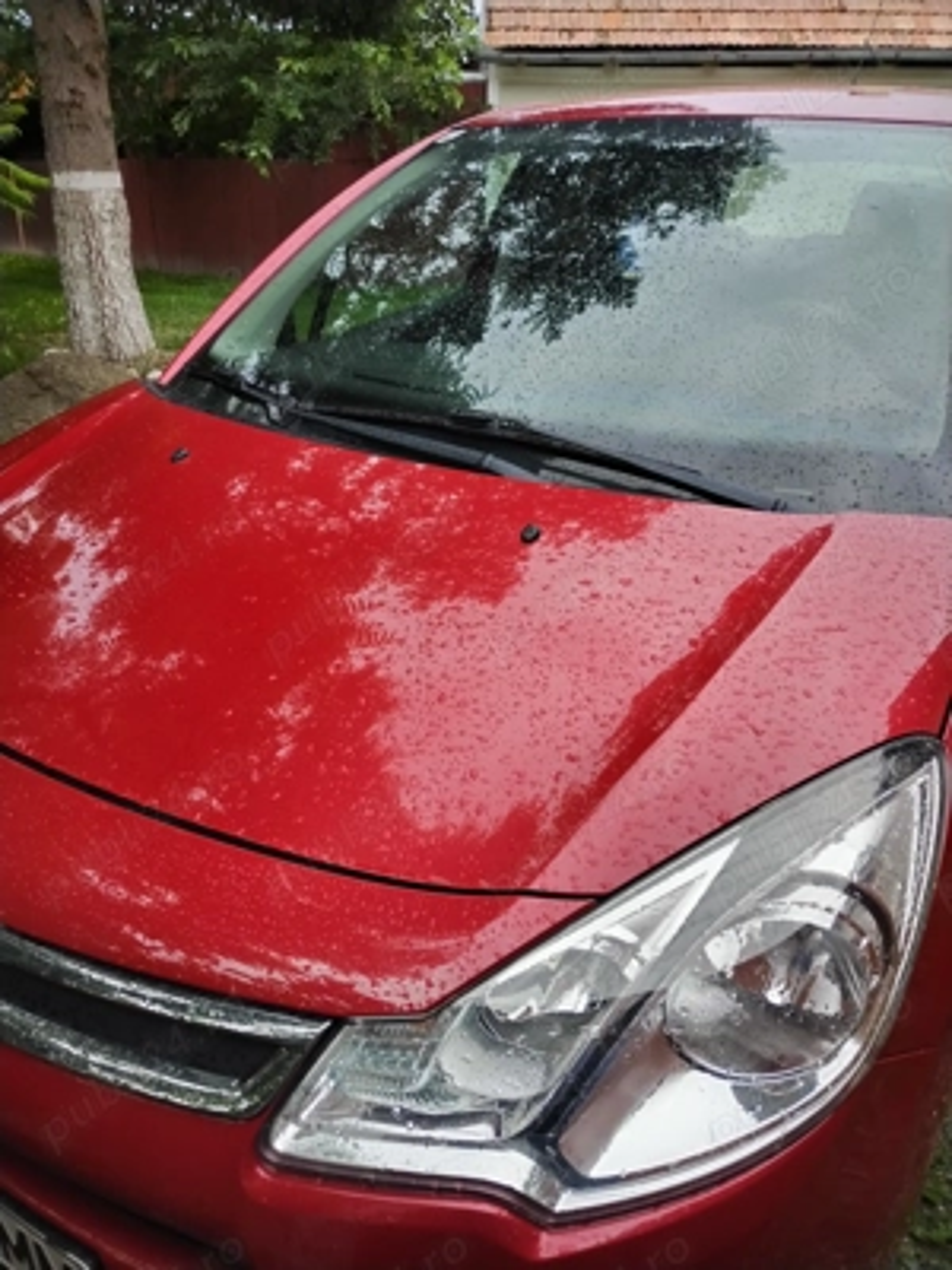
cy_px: 635
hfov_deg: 53.1
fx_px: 953
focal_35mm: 26
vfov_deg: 67.3
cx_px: 476
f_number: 1.8
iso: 100
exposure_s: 1/101
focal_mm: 4.75
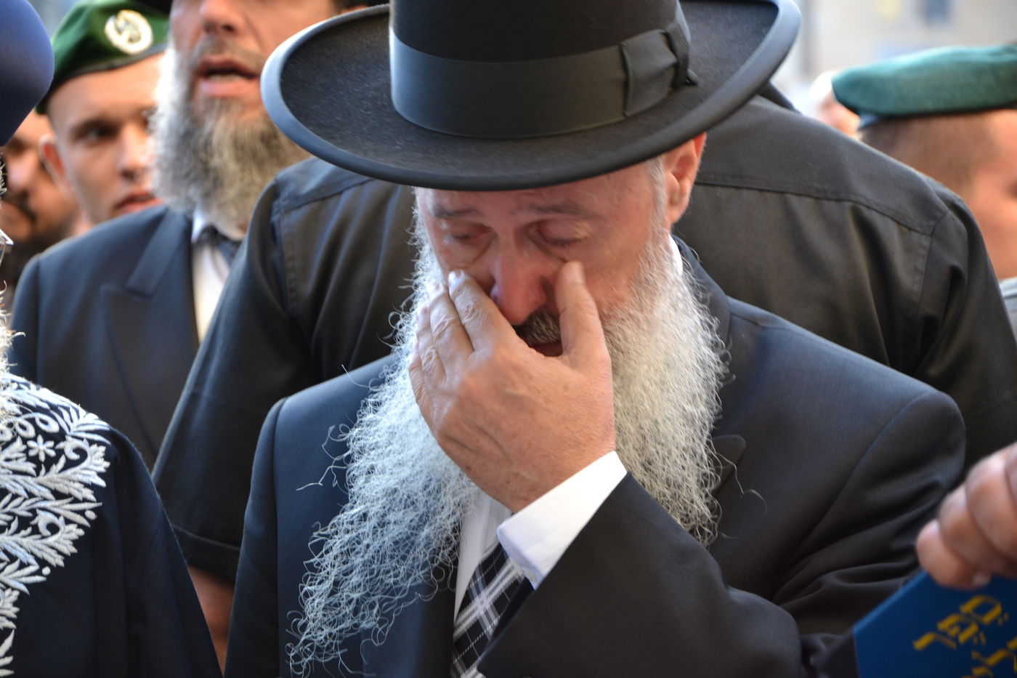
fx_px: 4449
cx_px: 508
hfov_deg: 13.0
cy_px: 339
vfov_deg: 8.7
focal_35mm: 158
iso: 400
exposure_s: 1/60
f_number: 5.6
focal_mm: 105
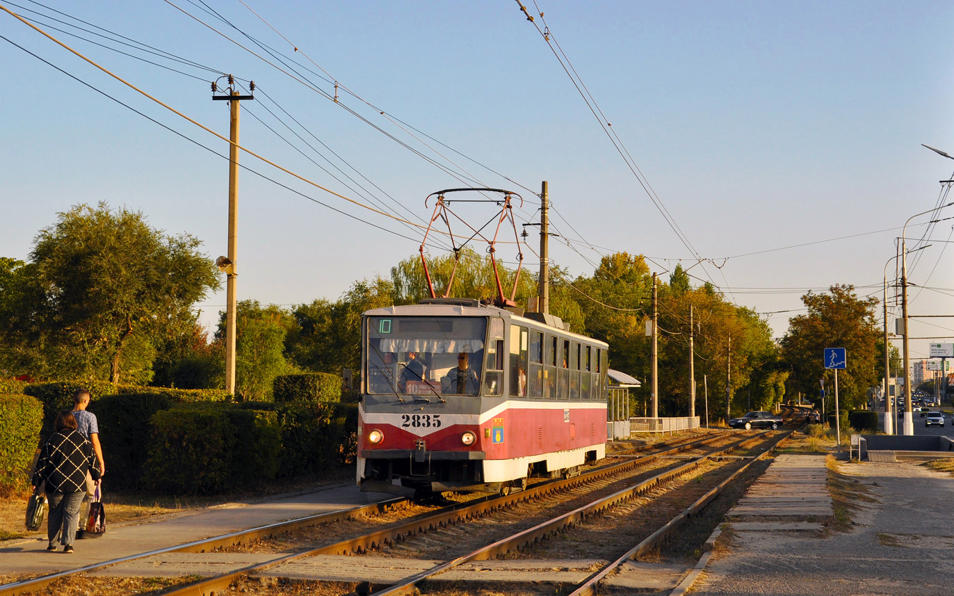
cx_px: 469
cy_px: 300
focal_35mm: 55
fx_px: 1417
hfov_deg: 37.2
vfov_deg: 23.7
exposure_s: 1/400
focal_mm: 35
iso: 200
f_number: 7.1
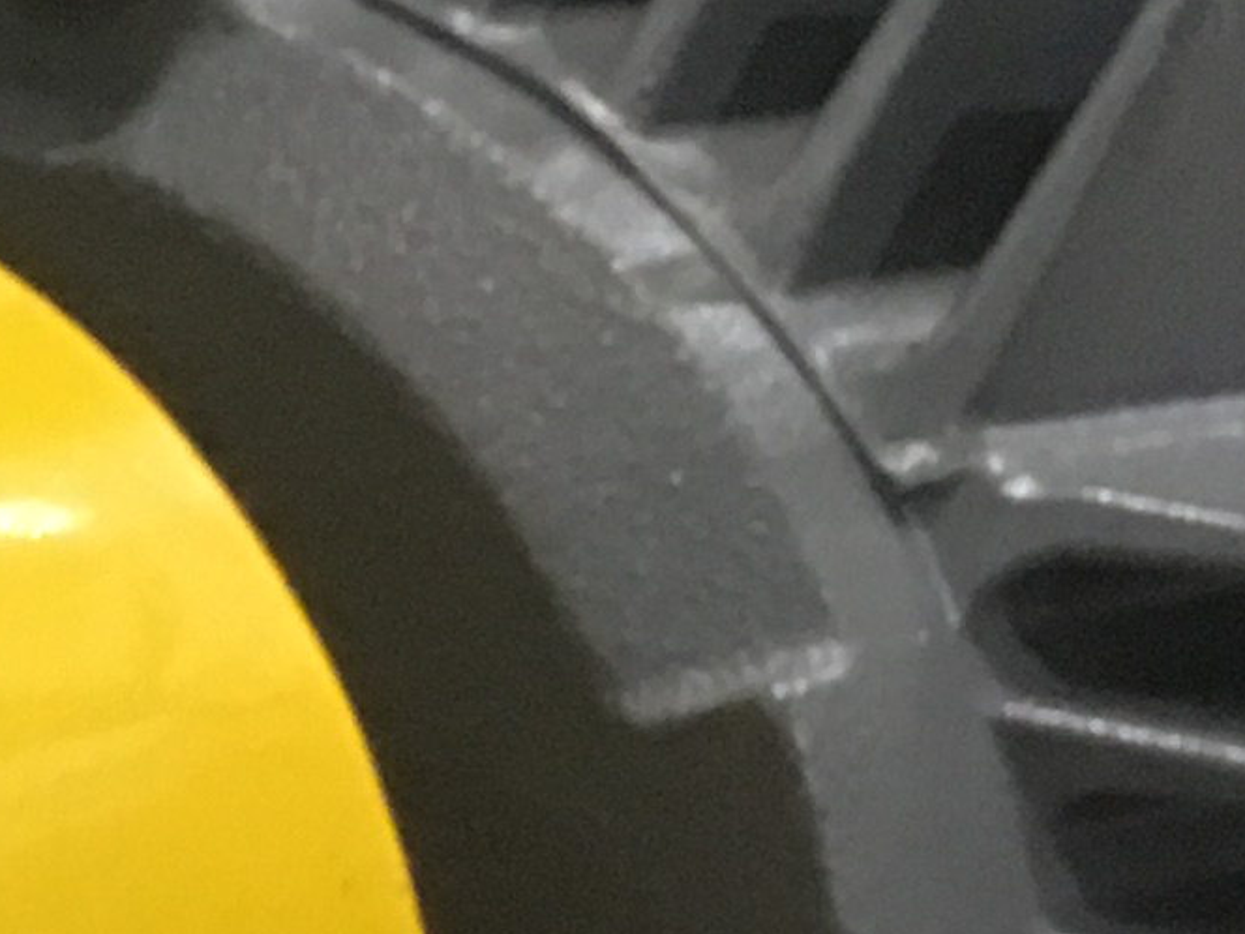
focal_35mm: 176
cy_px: 2399
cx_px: -2394
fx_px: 6330
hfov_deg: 9.2
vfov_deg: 7.7
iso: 80
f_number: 2.2
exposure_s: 1/10
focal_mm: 4.15
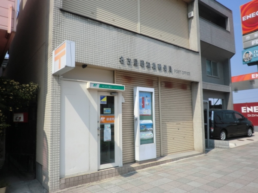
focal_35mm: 26
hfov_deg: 67.3
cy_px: 96
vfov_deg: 53.1
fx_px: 194
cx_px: 129
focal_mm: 4.7
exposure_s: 1/800
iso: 50
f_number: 2.8
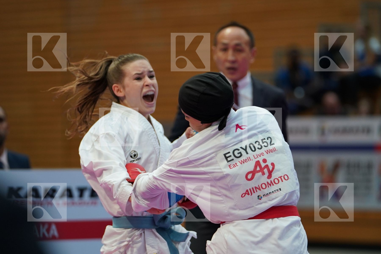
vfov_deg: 5.7
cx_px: 190
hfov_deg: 8.5
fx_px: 2572
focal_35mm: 243
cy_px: 127
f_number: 2.8
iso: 1250
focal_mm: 162
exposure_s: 1/1000
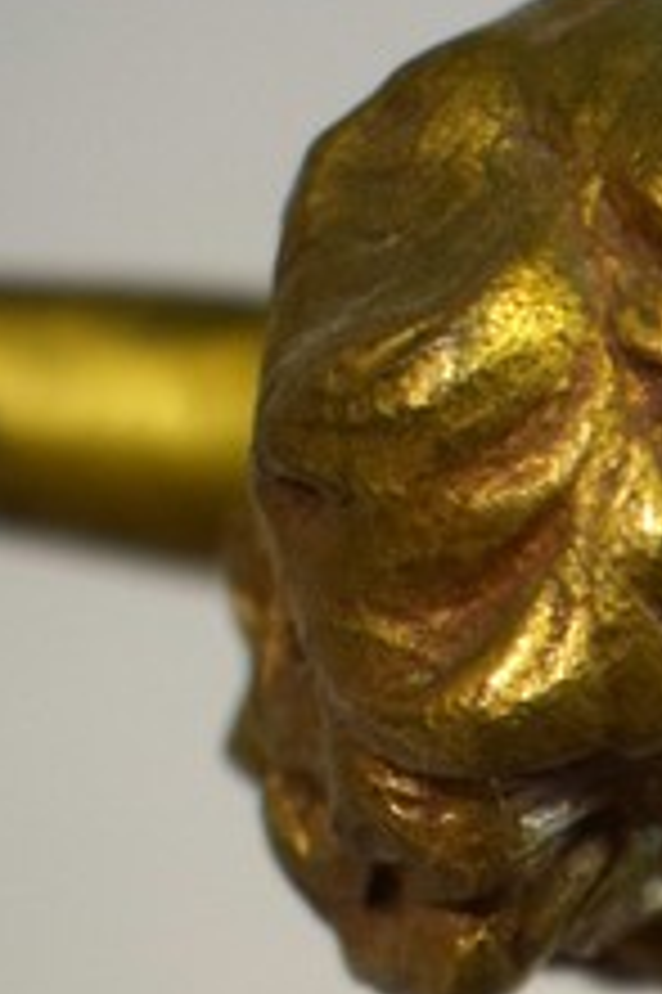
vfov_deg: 11.5
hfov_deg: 7.5
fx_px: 4890
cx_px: 1184
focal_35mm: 177
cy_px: 954
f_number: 4.2
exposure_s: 1/60
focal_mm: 29
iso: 800
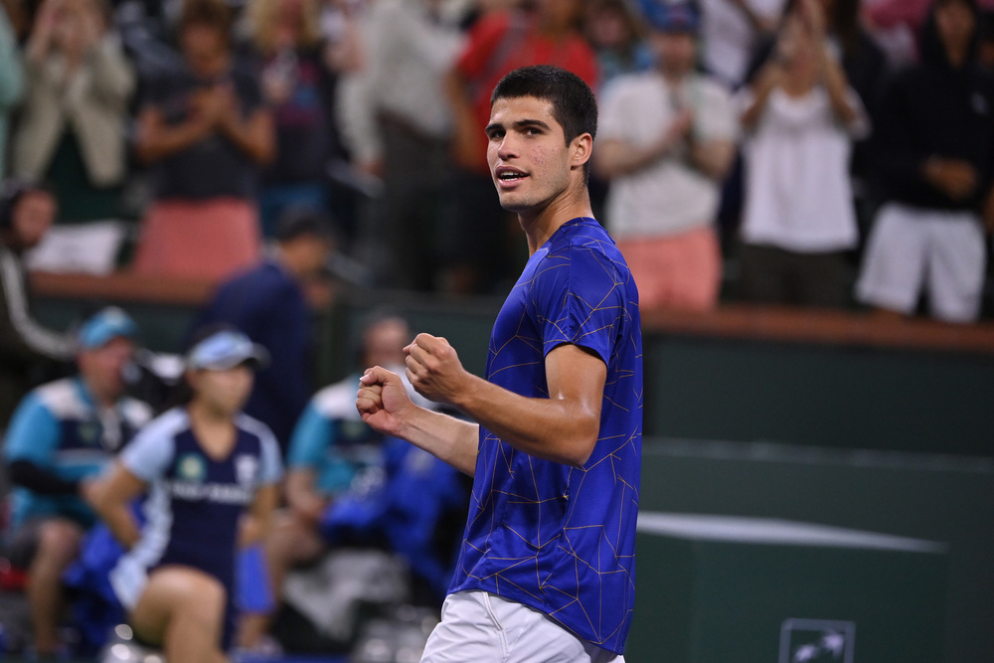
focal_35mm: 270
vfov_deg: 5.1
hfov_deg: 7.6
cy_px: 332
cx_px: 497
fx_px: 7456
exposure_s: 1/2000
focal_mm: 270
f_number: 4
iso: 2500
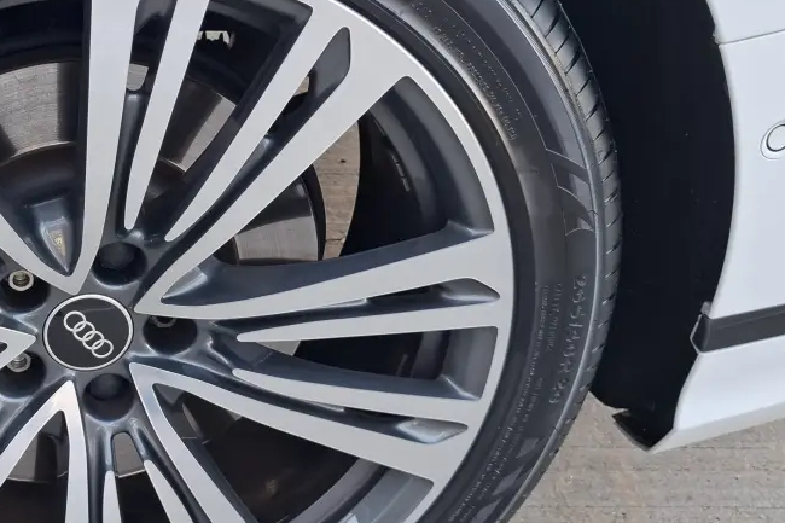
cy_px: 233
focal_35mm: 53
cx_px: 100
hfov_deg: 35.6
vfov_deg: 25.5
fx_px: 1155
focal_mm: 5.54
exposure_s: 1/111
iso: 50
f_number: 1.8
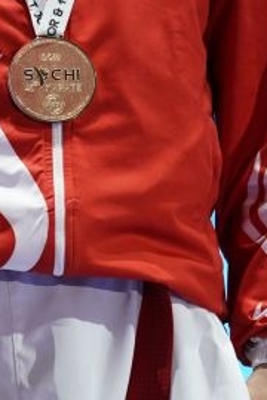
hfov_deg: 1.5
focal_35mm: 888
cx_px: 46
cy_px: 56
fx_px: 9878
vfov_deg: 2.3
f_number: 2.8
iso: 400
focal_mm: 200
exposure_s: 1/250
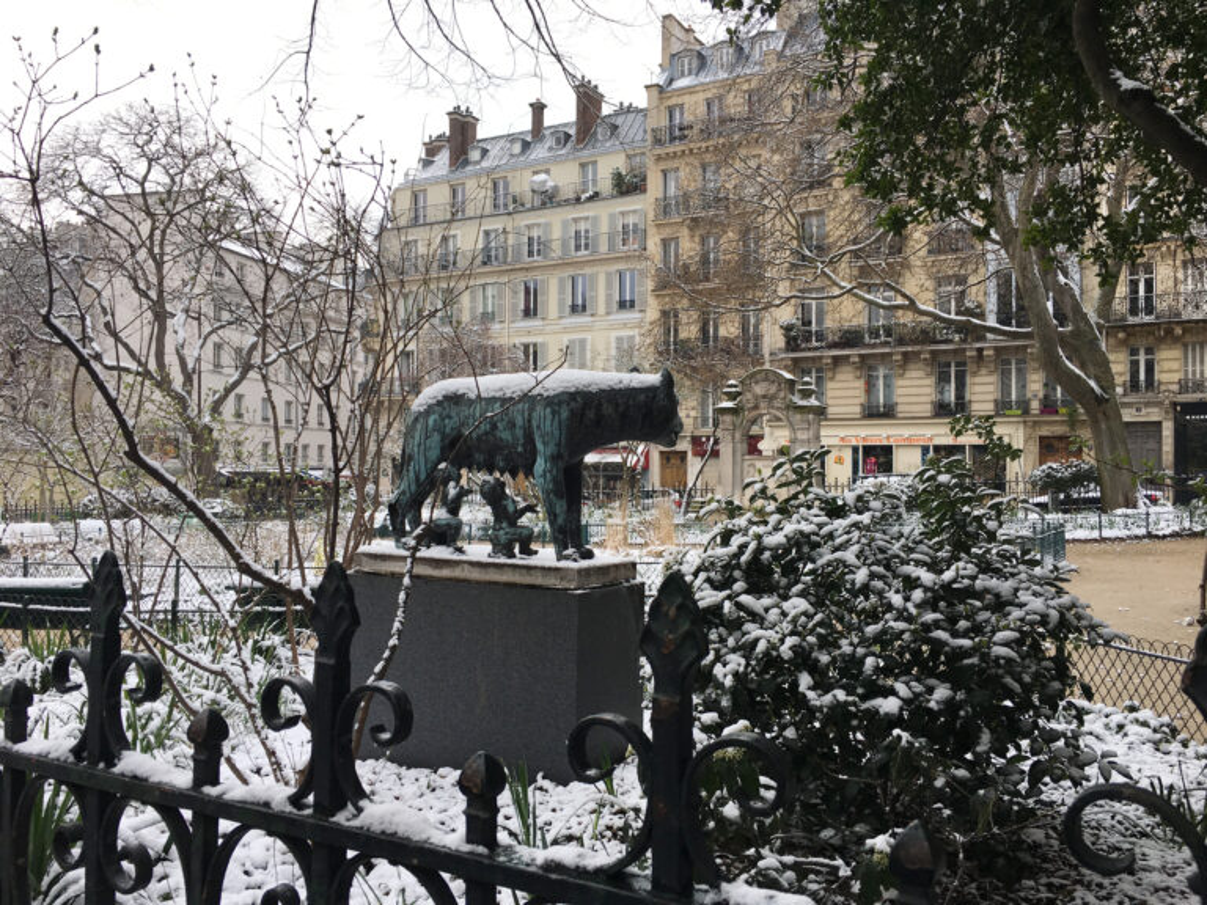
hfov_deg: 61.7
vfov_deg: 48.2
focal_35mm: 29
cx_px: 604
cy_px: 452
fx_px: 1011
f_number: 2.2
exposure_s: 1/248
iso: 25
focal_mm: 4.15
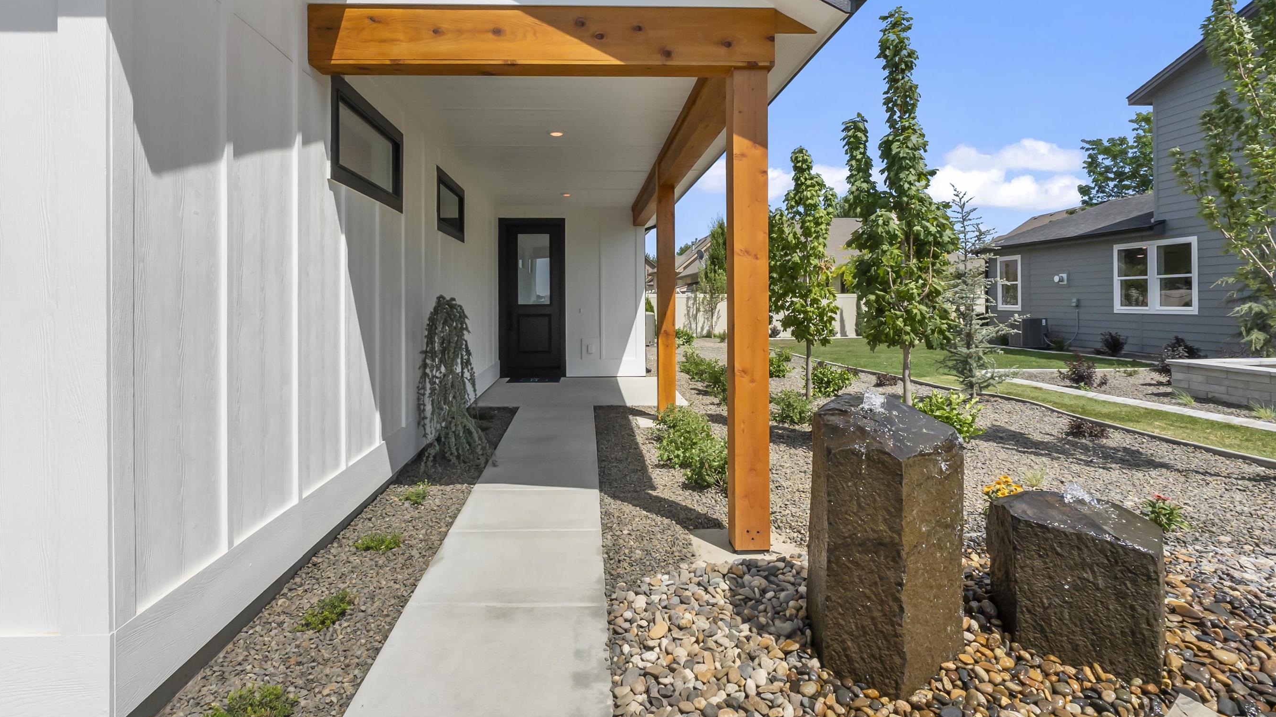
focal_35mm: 18
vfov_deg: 60.5
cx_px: 599
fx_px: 609
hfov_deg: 92.6
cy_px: 286
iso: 640
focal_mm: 10
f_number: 9
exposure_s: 1/2000
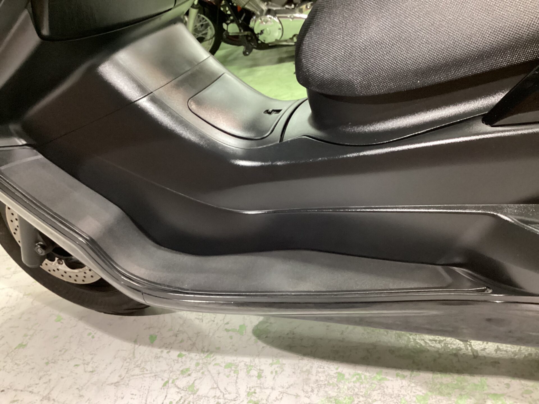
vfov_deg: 45.4
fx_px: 483
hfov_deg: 58.4
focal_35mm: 31
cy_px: 202
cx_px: 270
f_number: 2.4
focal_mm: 3.3
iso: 500
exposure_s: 1/30
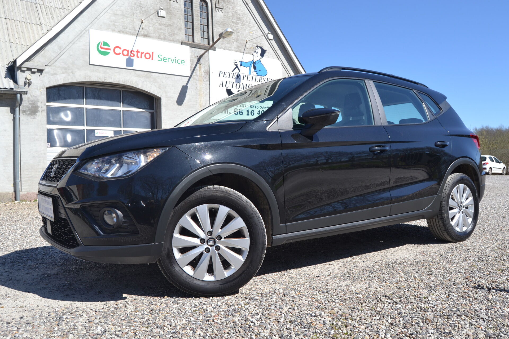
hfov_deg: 61.9
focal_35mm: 30
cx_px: 254
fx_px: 424
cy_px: 170
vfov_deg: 43.6
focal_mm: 20
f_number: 8
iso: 100
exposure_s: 1/250
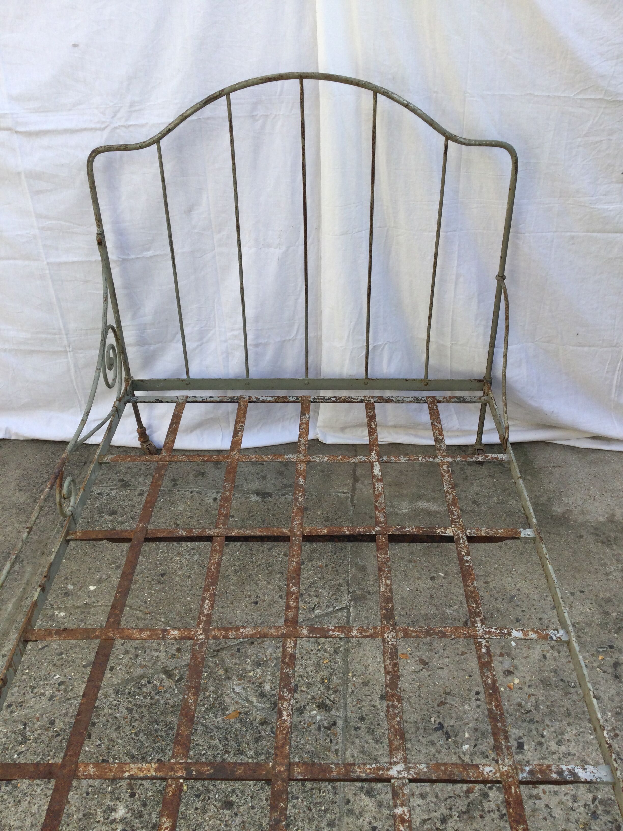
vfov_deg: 58.4
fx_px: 744
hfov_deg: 45.4
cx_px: 312
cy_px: 416
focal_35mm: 31
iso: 25
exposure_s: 1/445
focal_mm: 3.3
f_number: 2.4
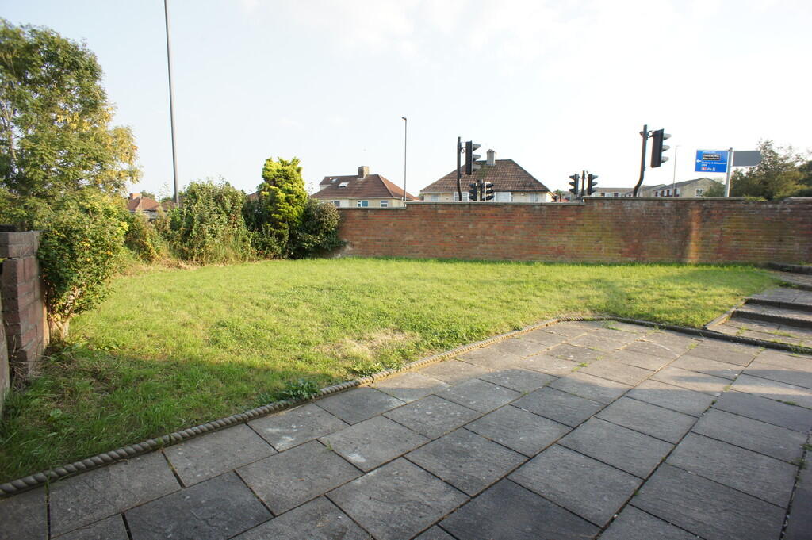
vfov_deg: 53.1
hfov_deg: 73.8
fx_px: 541
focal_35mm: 24
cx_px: 406
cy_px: 270
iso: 200
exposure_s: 1/160
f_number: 6.3
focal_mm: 16
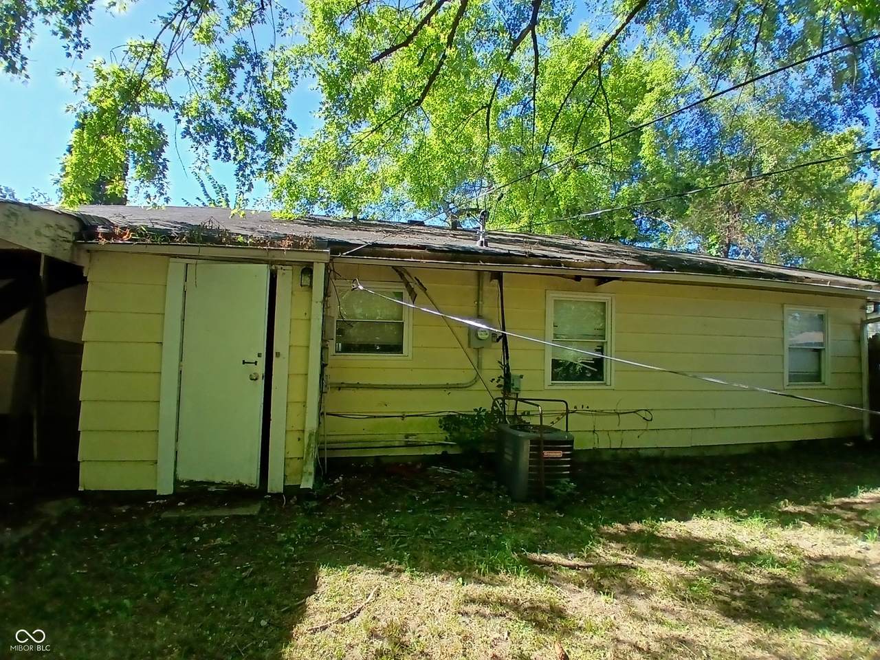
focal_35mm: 17
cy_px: 330
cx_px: 440
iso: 50
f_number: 2.2
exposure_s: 1/309
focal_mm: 1.4
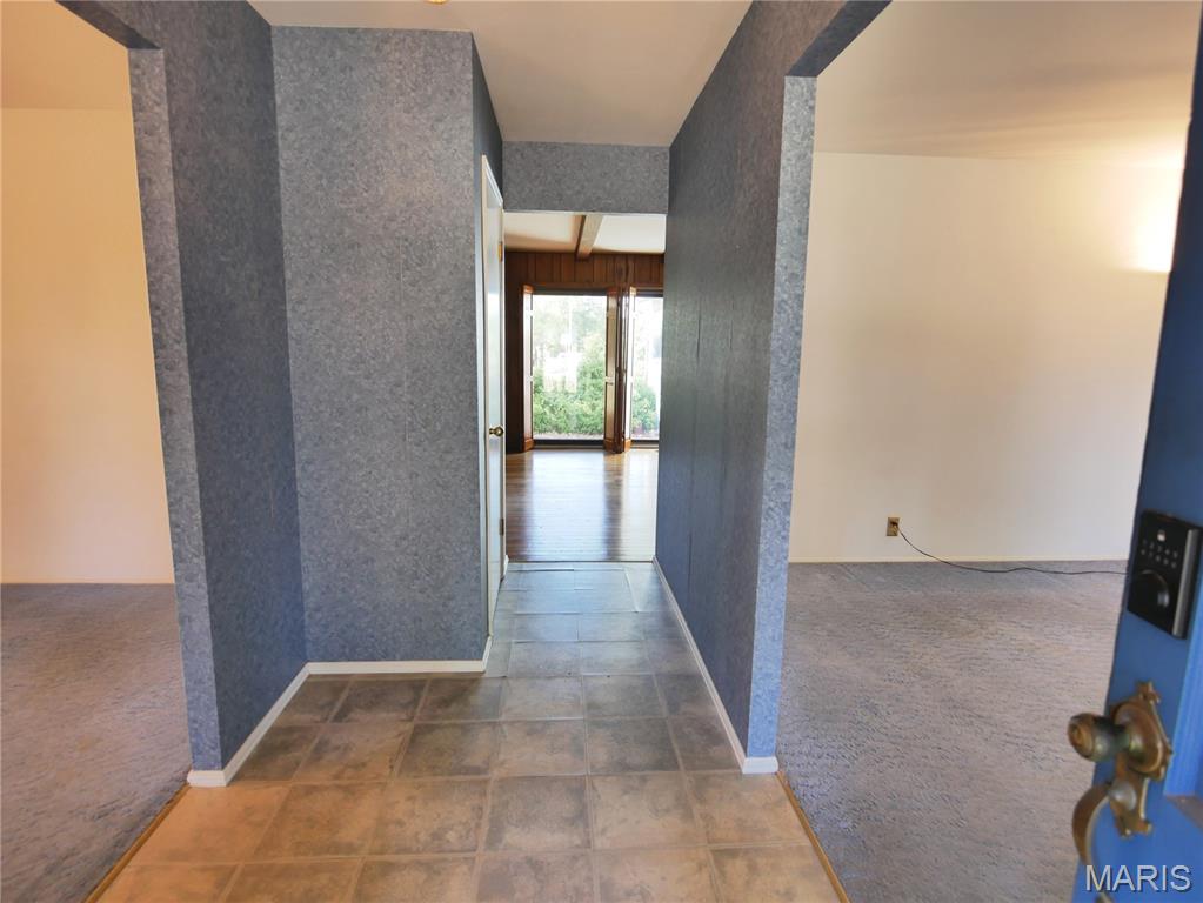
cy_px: 452
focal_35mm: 18
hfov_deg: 87.7
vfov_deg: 71.6
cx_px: 602
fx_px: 626
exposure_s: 1/40
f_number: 4
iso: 800
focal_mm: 9
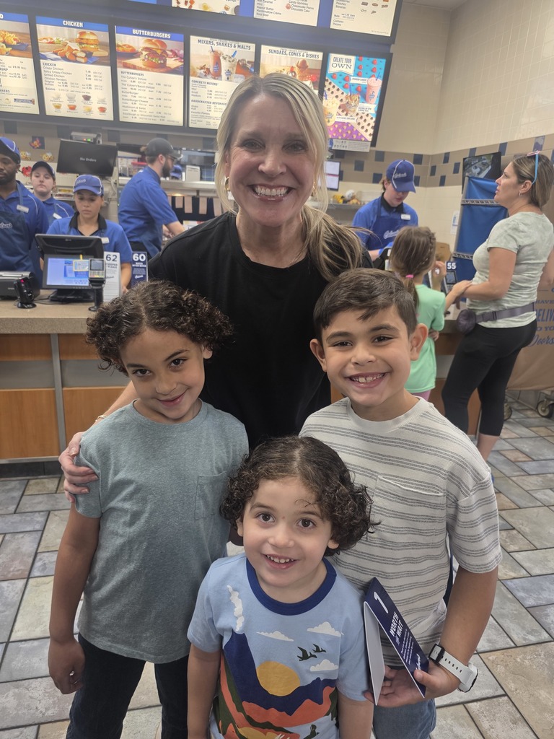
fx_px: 491
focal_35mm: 23
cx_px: 277
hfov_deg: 58.9
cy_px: 370
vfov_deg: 73.9
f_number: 1.7
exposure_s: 1/120
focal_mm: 6.3
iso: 100
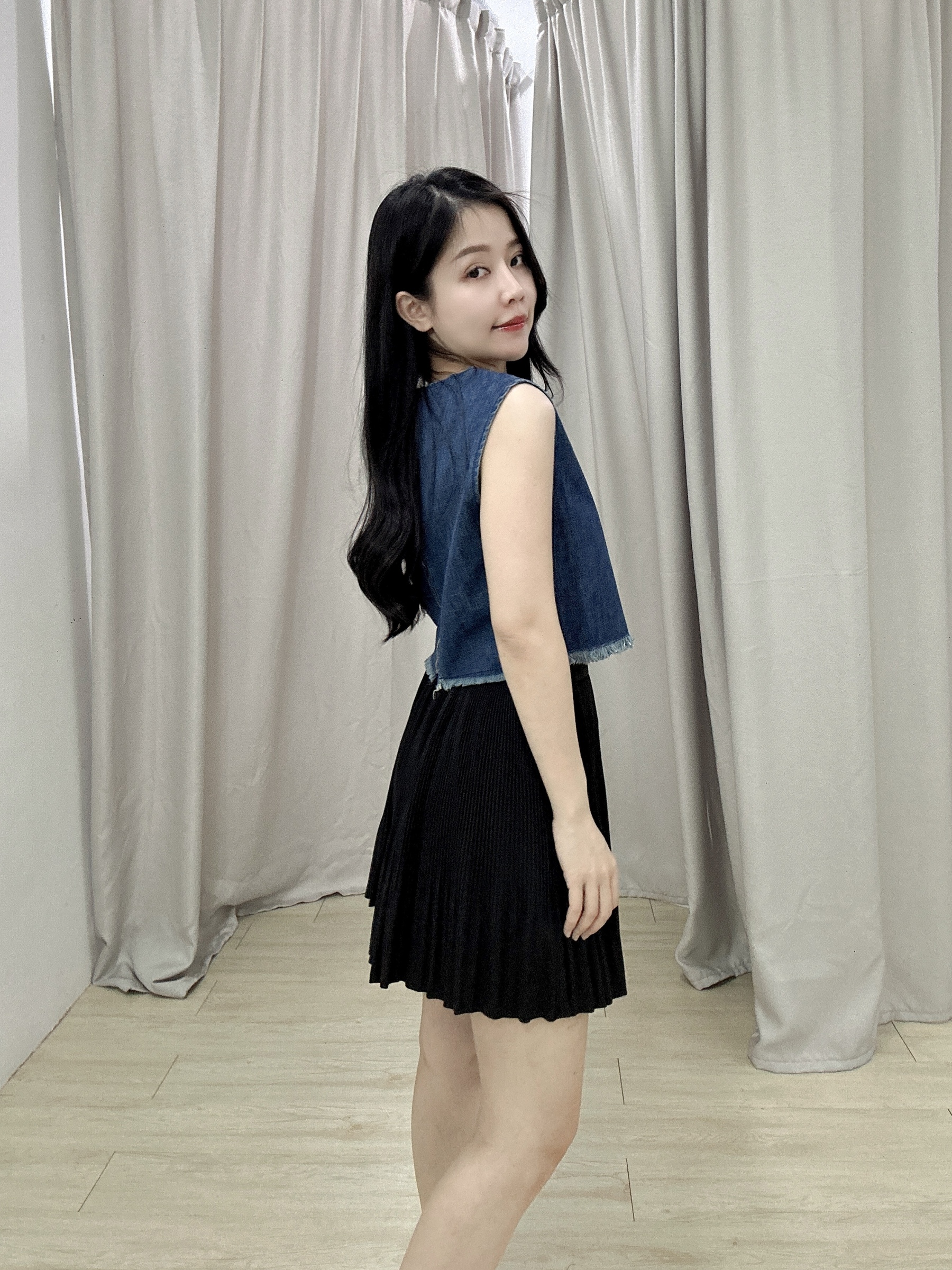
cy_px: 635
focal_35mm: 23
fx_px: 843
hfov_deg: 58.9
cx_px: 476
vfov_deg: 73.9
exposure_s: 1/50
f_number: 1.9
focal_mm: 2.69
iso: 125
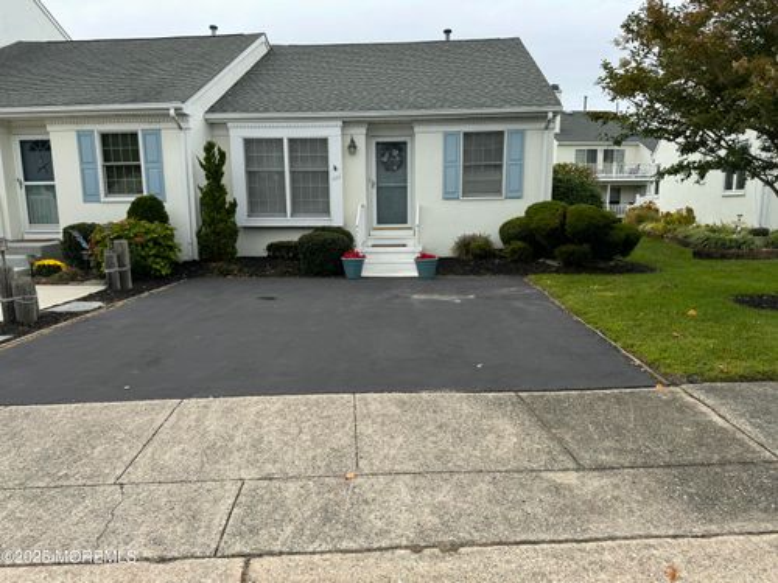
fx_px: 539
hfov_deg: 71.6
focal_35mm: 24
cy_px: 292
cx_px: 389
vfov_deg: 56.8
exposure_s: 1/1767
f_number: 1.78
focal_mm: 6.76
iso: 80
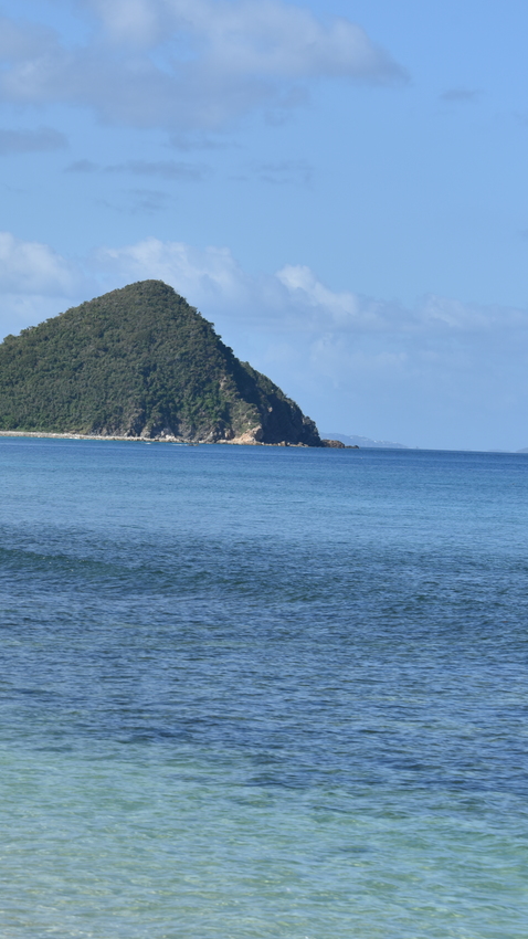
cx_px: -119
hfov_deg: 8.4
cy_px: 468
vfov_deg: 15.1
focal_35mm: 142
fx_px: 3535
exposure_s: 1/320
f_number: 9
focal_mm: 90
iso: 100
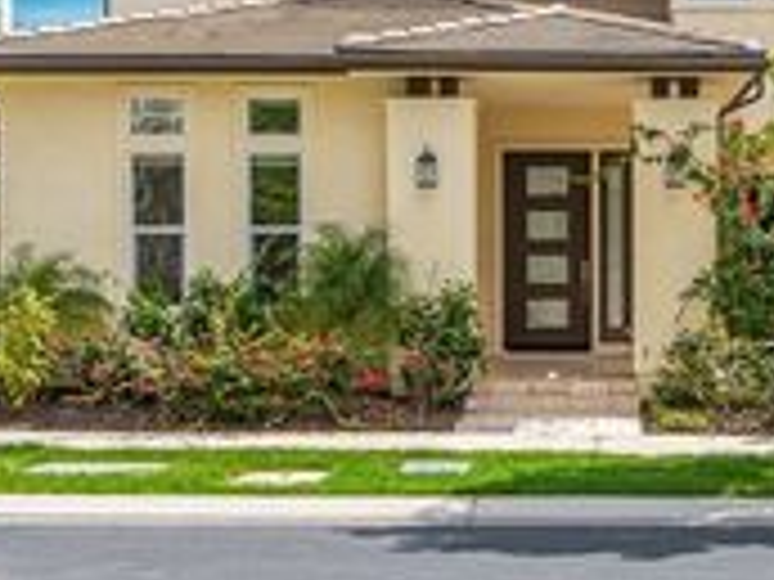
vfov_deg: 21.2
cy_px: 2
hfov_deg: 27.9
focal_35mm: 67
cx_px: 702
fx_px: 1498
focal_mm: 24
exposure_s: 1/400
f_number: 7.1
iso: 100
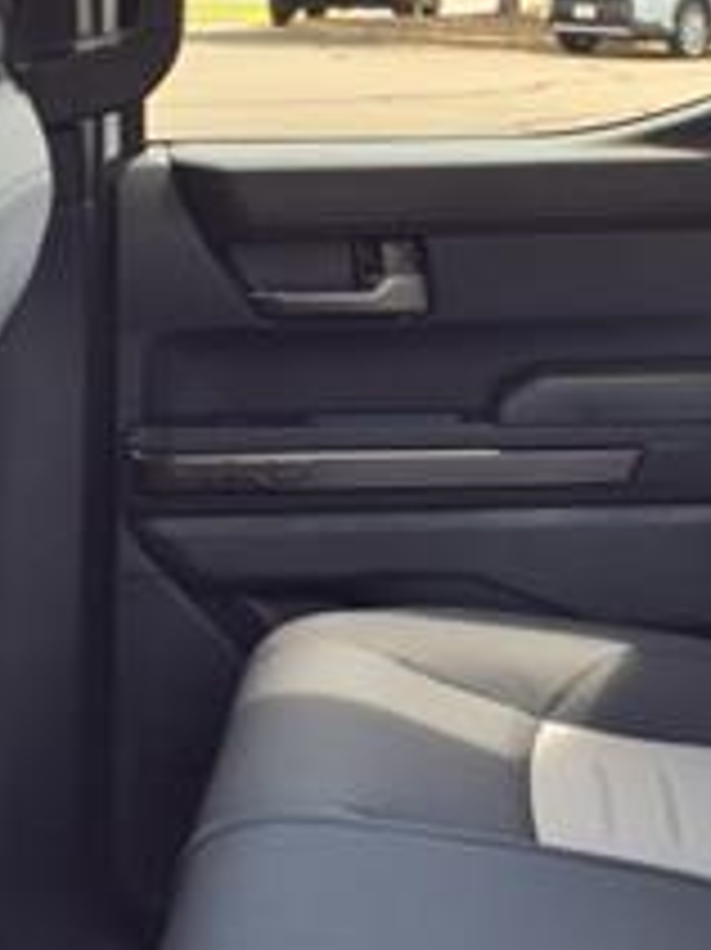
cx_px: 860
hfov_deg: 17.1
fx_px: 2248
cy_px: 459
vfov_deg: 23.8
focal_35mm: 82
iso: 50
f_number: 1.9
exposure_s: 1/120
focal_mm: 3.58
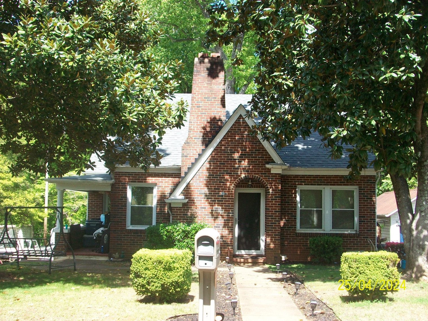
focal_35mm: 42
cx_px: 214
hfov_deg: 44.8
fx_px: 519
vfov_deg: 34.4
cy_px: 160
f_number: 3.2
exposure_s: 1/250
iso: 80
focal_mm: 7.1
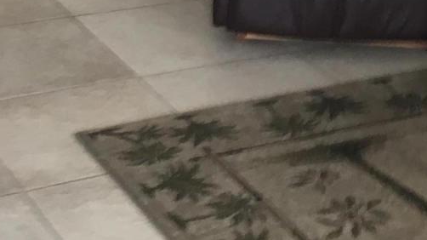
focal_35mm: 126
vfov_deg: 9.1
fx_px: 1426
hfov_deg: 16.8
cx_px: 393
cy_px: -235
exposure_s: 1/30
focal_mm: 4.15
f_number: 2.2
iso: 64
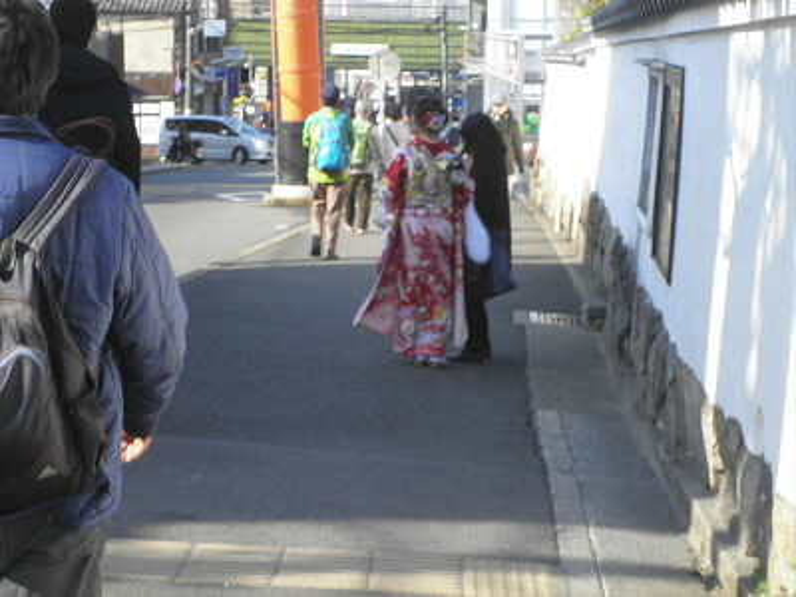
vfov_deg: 16.2
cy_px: 298
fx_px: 2093
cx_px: 398
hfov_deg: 21.5
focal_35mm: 91
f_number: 5.4
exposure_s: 1/100
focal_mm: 16.5
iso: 64
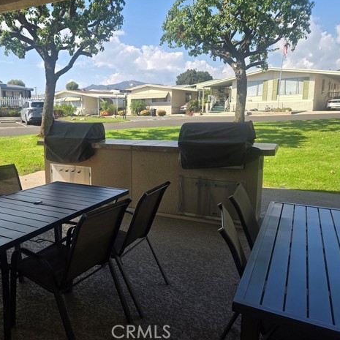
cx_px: 112
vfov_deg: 57.3
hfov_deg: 56.0
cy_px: 167
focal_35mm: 28
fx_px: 311
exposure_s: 1/803
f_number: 1.8
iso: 25
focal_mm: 5.4
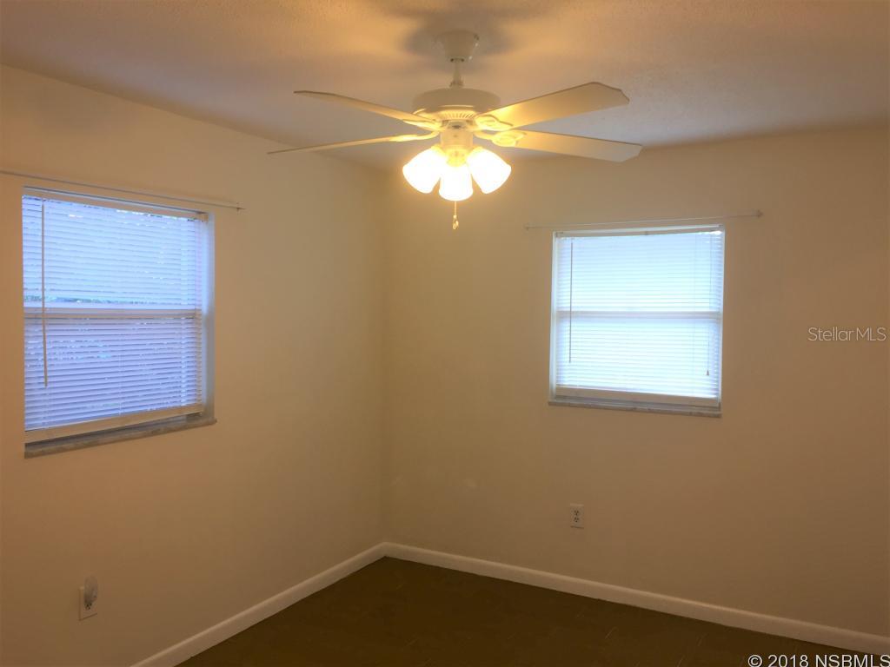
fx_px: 746
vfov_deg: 48.2
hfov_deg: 61.7
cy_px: 334
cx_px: 445
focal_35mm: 29
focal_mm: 4.15
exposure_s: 1/40
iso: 32
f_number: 2.2
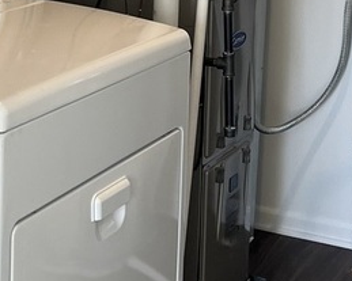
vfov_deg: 14.1
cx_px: 170
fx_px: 1104
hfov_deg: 18.1
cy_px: -56
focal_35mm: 106
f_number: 1.5
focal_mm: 5.7
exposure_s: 1/120
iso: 125
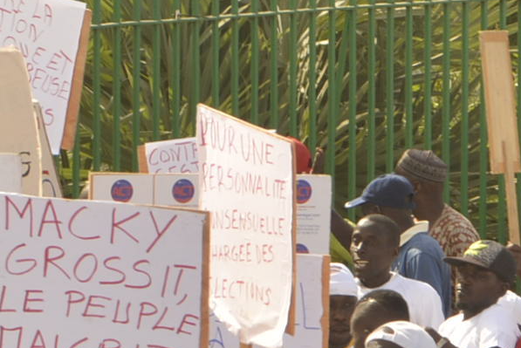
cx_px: -105
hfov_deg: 2.7
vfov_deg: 1.8
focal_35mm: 752
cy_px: 618
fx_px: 10891
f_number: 13
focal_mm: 100
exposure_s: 1/200
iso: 200
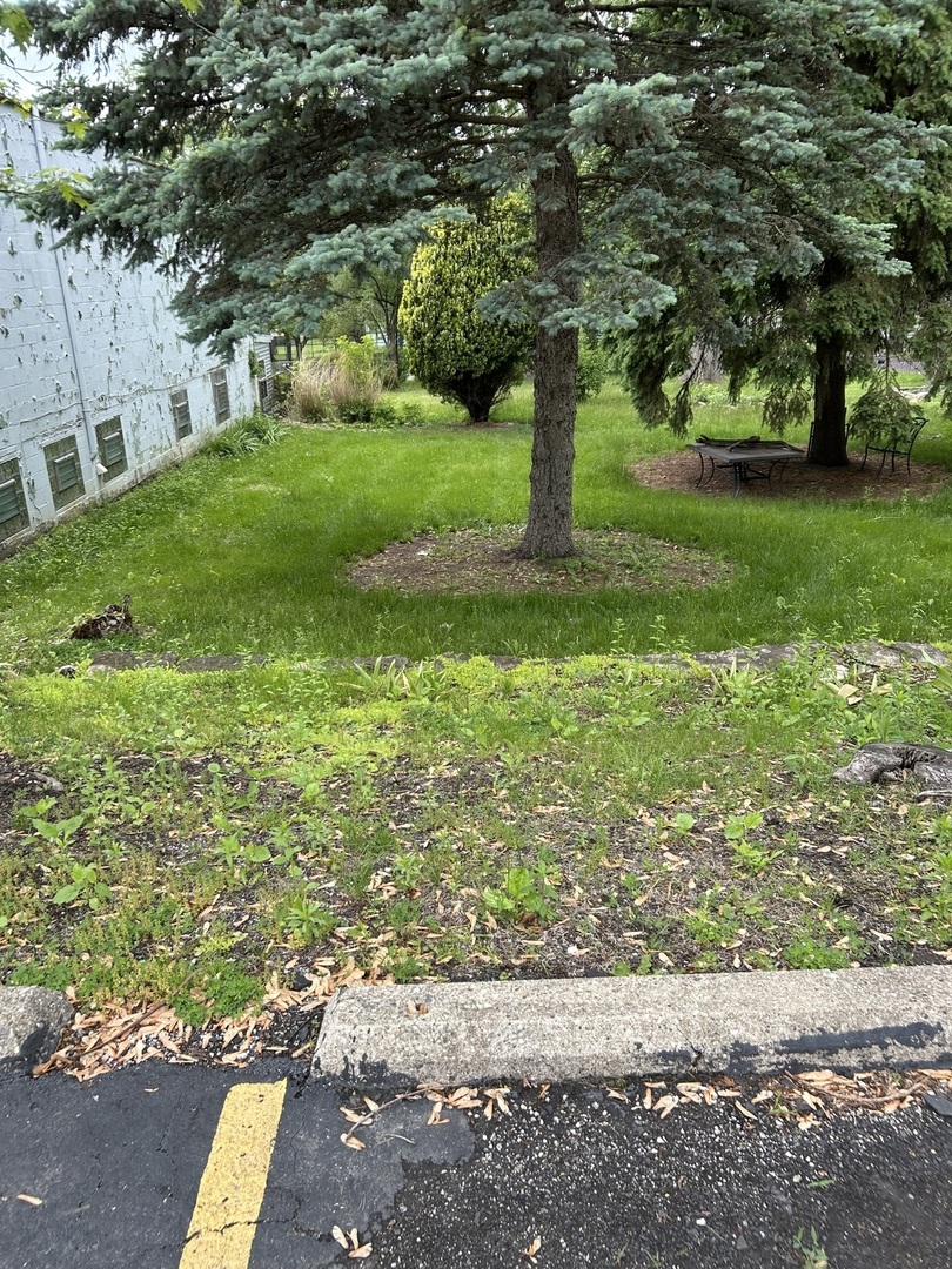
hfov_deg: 53.1
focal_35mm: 26
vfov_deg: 67.3
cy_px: 634
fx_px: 953
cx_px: 476
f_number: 1.5
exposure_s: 1/486
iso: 50
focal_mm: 5.7
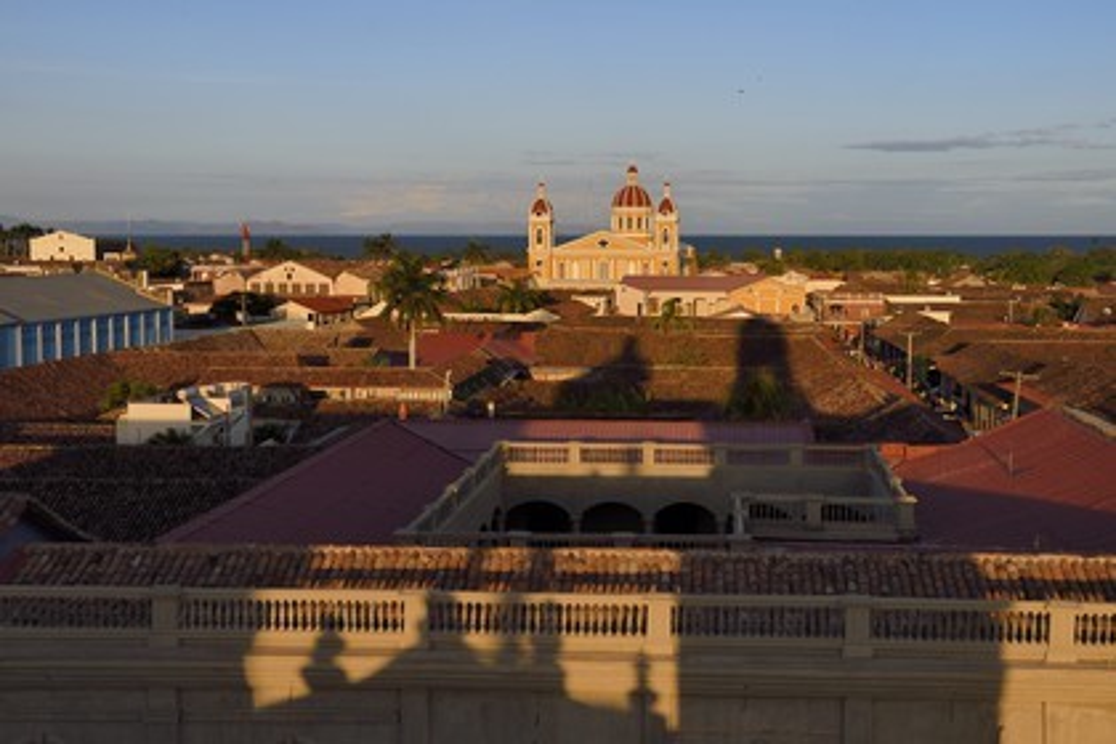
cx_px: 558
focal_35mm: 38
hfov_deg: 50.7
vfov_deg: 35.1
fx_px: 1178
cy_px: 372
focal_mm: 38
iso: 400
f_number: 14
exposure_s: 1/200
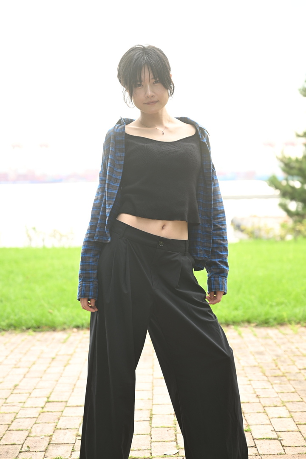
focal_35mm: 70
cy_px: 230
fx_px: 892
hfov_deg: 19.5
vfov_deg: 28.8
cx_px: 153
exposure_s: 1/200
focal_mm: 70
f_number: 3.5
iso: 160
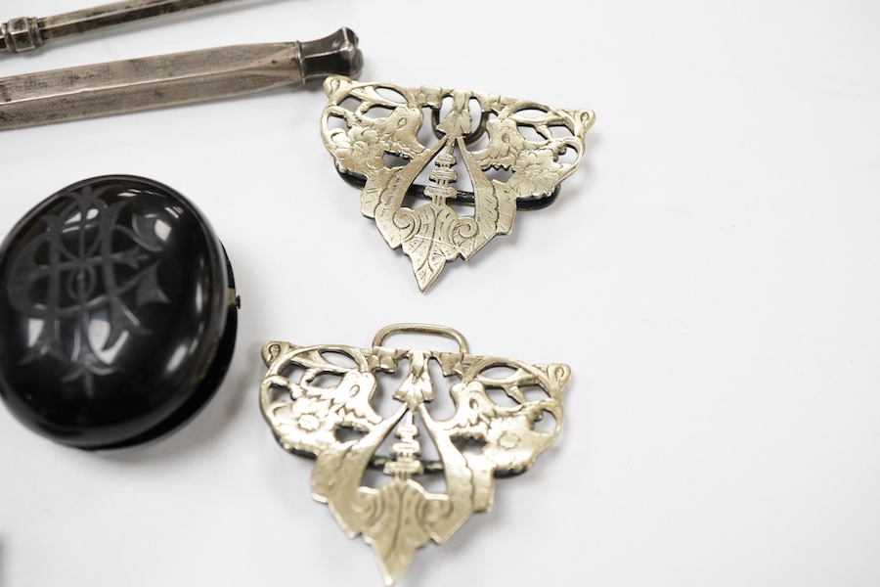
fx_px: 1100
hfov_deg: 43.6
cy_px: 294
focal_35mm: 45
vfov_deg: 29.9
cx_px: 440
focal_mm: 30
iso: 1250
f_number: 9
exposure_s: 1/125
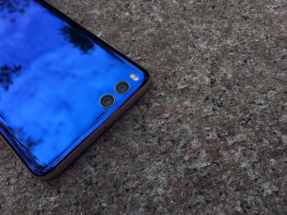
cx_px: 144
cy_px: 108
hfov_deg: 61.7
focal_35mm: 29
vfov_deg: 48.2
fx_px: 240
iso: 25
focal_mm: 4.15
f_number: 2.2
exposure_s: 1/810
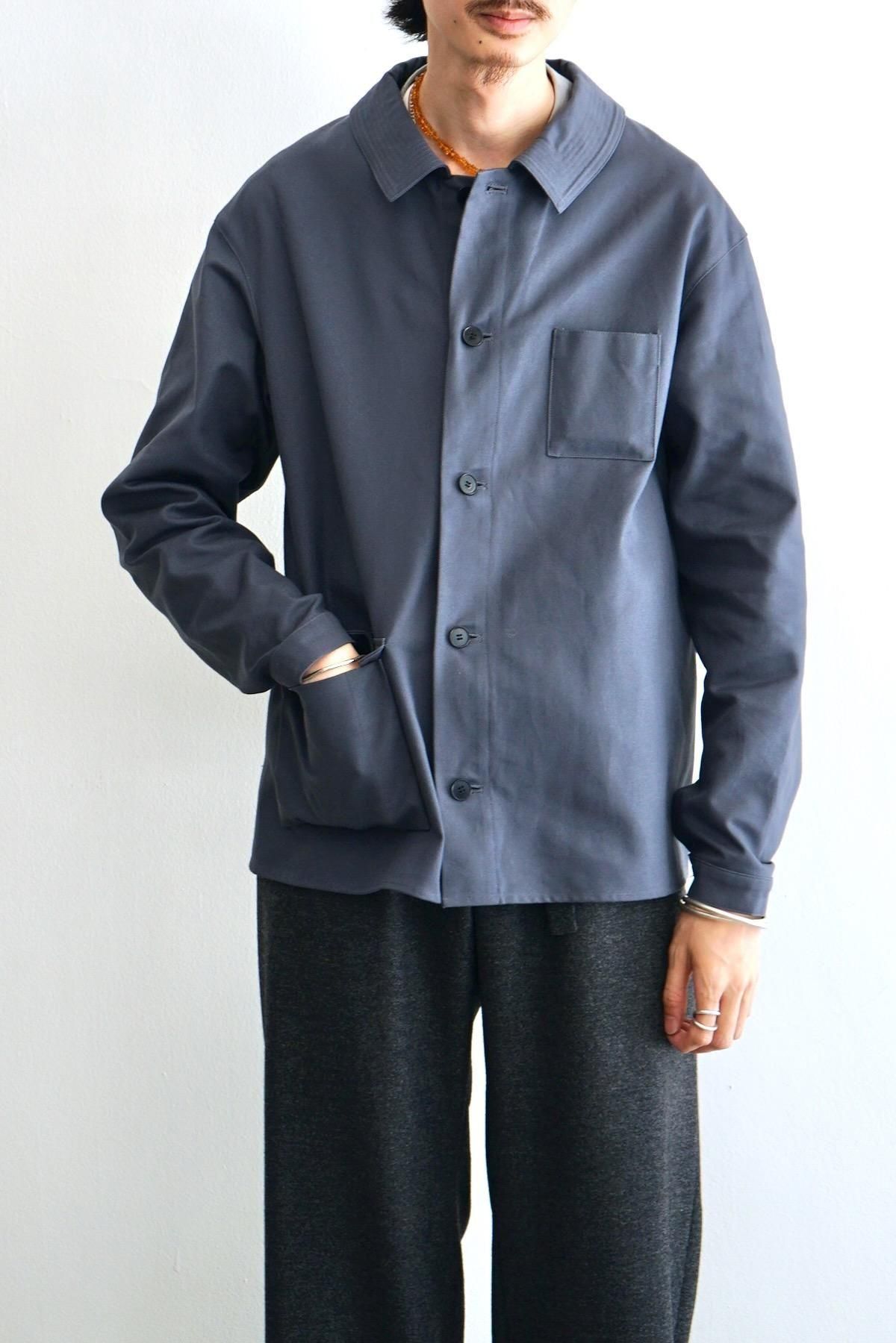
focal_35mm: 62
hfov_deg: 21.9
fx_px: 2314
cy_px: 672
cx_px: 448
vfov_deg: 32.4
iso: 320
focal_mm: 62
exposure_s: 1/80
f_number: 5.6
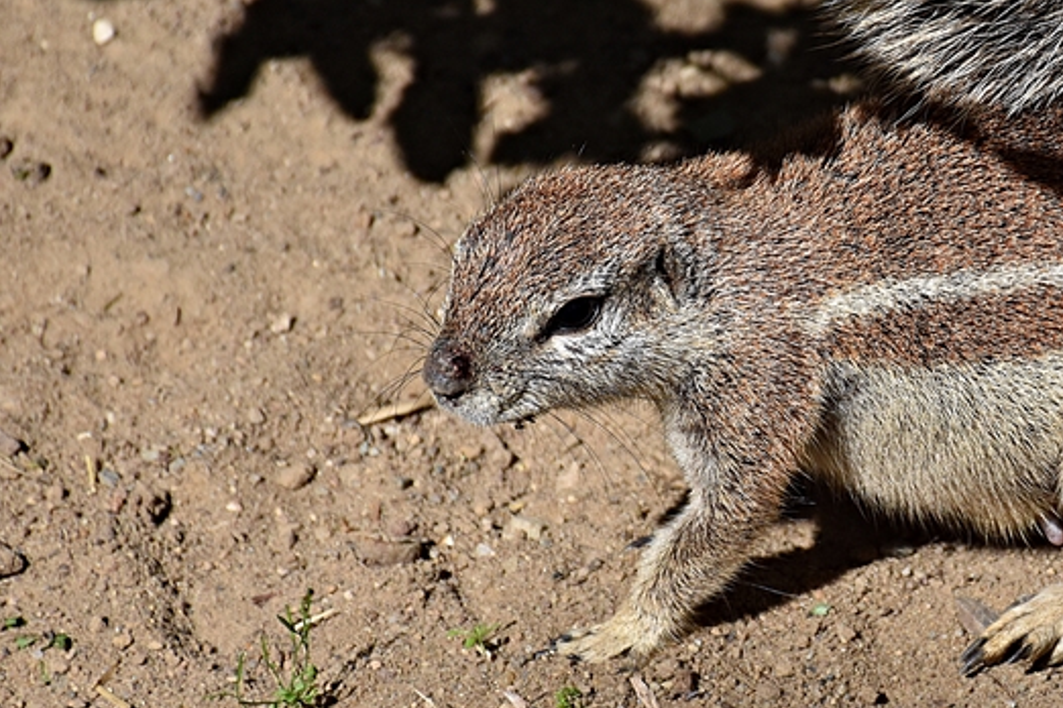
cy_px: 308
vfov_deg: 3.3
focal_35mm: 412
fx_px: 12164
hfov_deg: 5.0
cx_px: 894
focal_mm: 140
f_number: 5.6
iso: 360
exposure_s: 1/2000
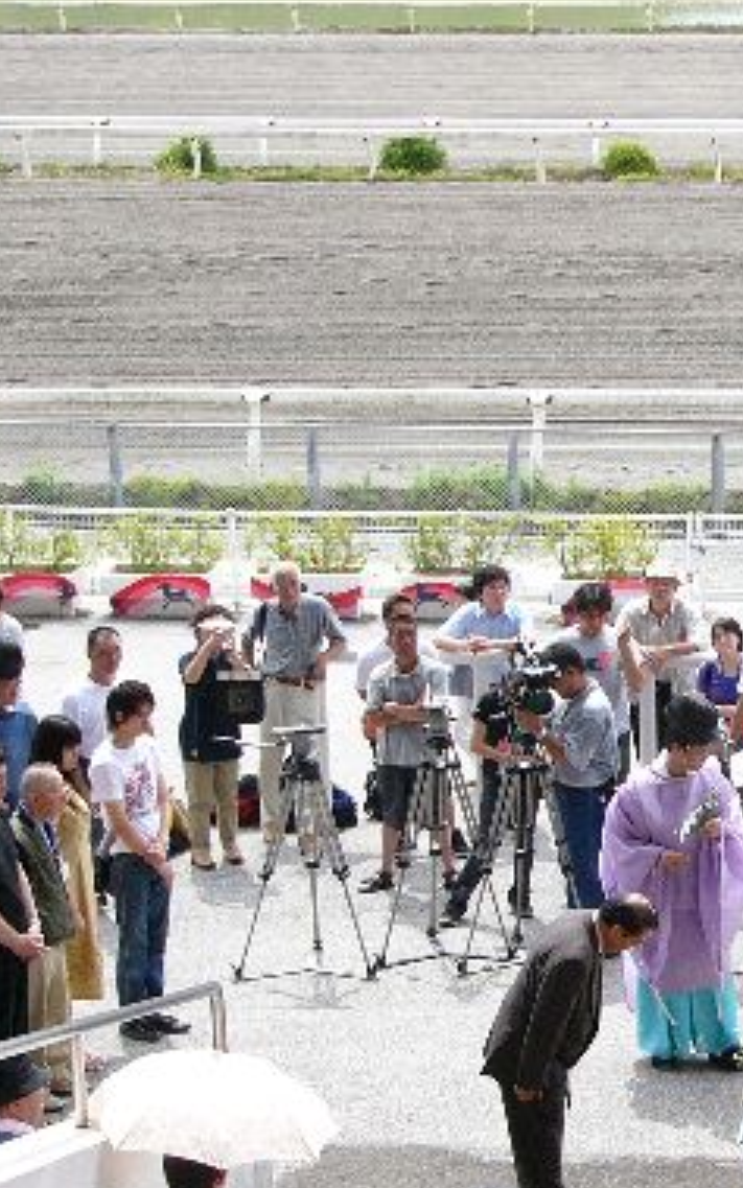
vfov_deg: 20.4
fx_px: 3303
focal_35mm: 102
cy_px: 602
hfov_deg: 12.7
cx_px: 718
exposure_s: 1/1000
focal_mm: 9.5
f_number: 2.8
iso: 100
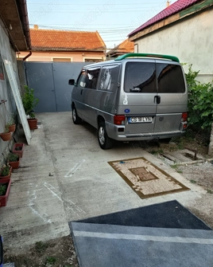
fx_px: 221
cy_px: 154
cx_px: 117
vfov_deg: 61.9
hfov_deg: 51.5
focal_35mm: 28
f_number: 1.7
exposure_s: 1/100
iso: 235
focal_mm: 5.24
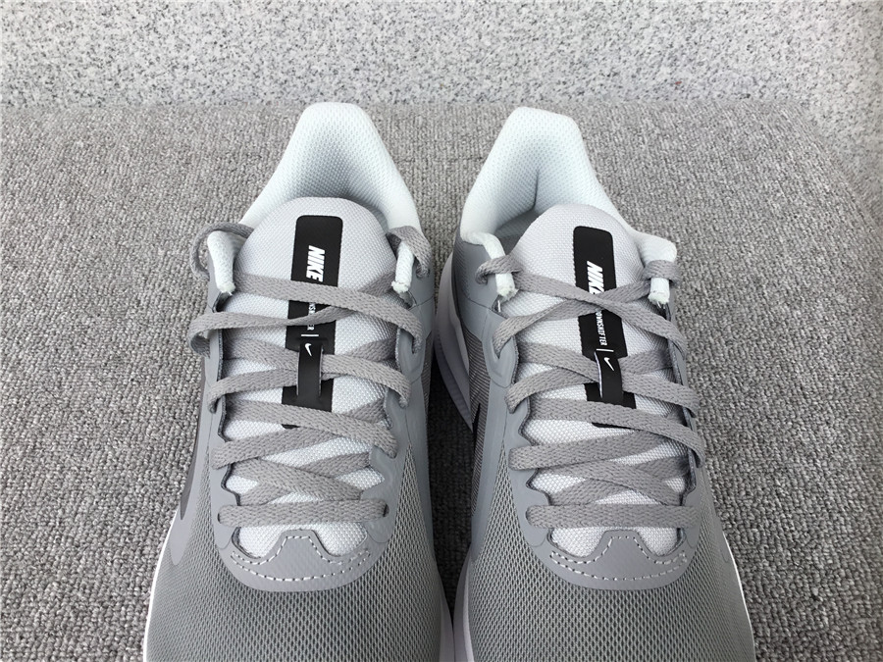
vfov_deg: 45.4
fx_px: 791
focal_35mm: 31
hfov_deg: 58.4
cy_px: 331
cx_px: 442
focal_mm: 3.3
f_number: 2.4
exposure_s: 1/212
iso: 25
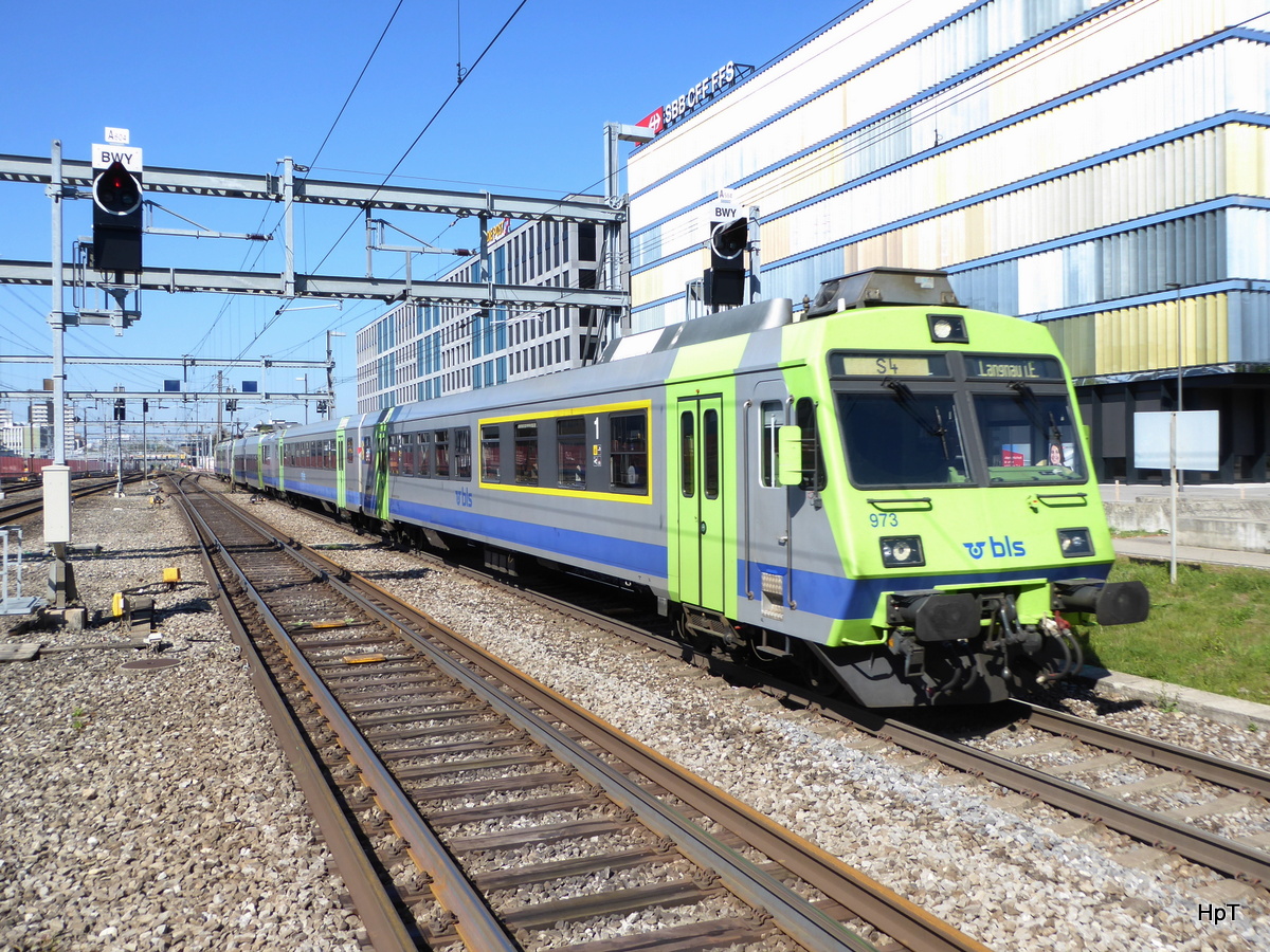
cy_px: 476
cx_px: 635
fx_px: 1174
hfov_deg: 56.8
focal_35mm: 32
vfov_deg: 44.2
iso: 80
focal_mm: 5.4
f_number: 3.5
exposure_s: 1/500
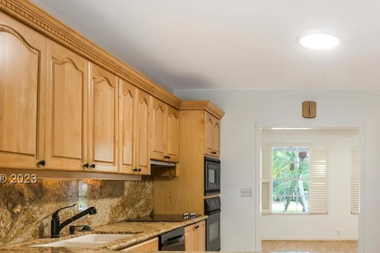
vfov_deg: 34.5
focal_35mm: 38
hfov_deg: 47.7
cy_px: 180
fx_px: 401
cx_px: 308
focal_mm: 16
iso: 100
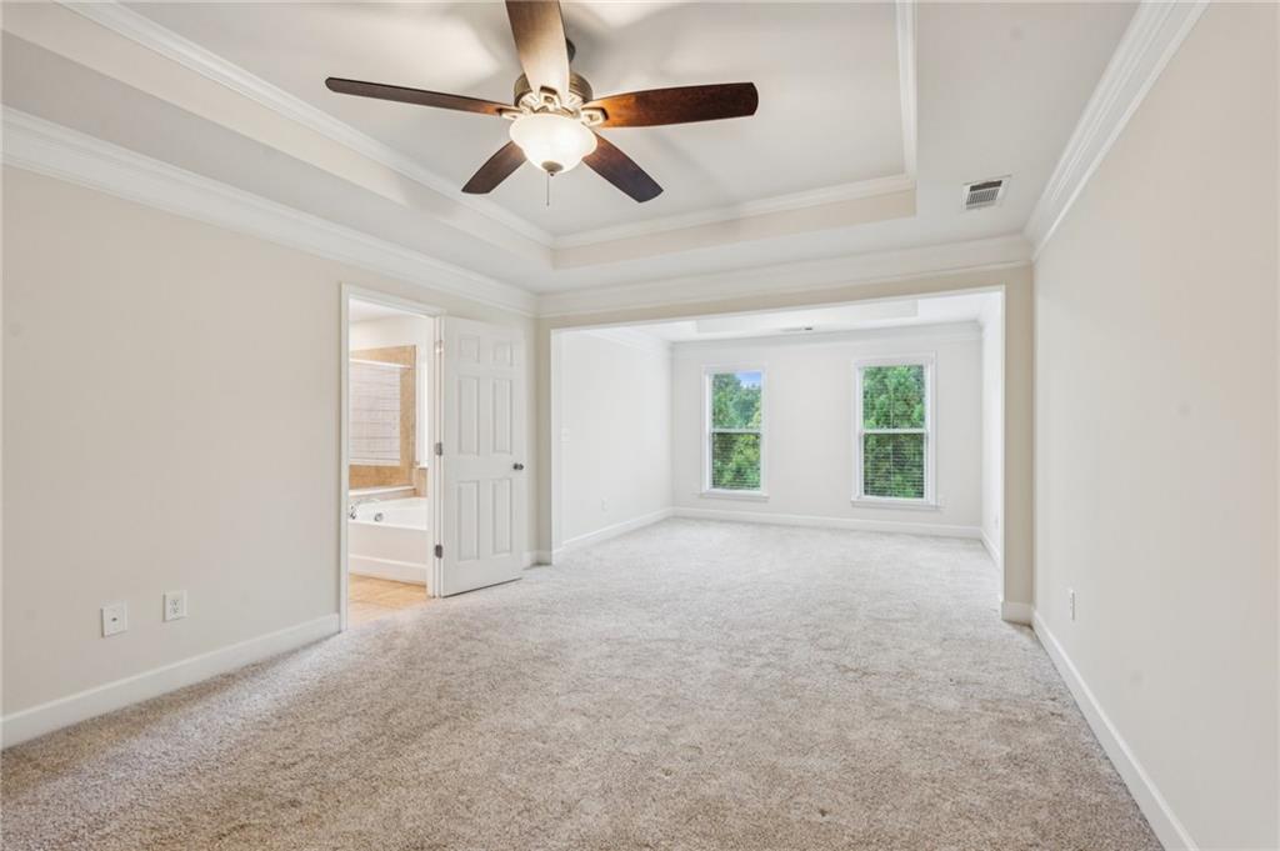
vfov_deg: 72.0
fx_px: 586
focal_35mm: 16
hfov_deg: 95.0
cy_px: 426
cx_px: 640
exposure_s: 1/10
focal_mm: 16.5
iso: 400
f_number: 8
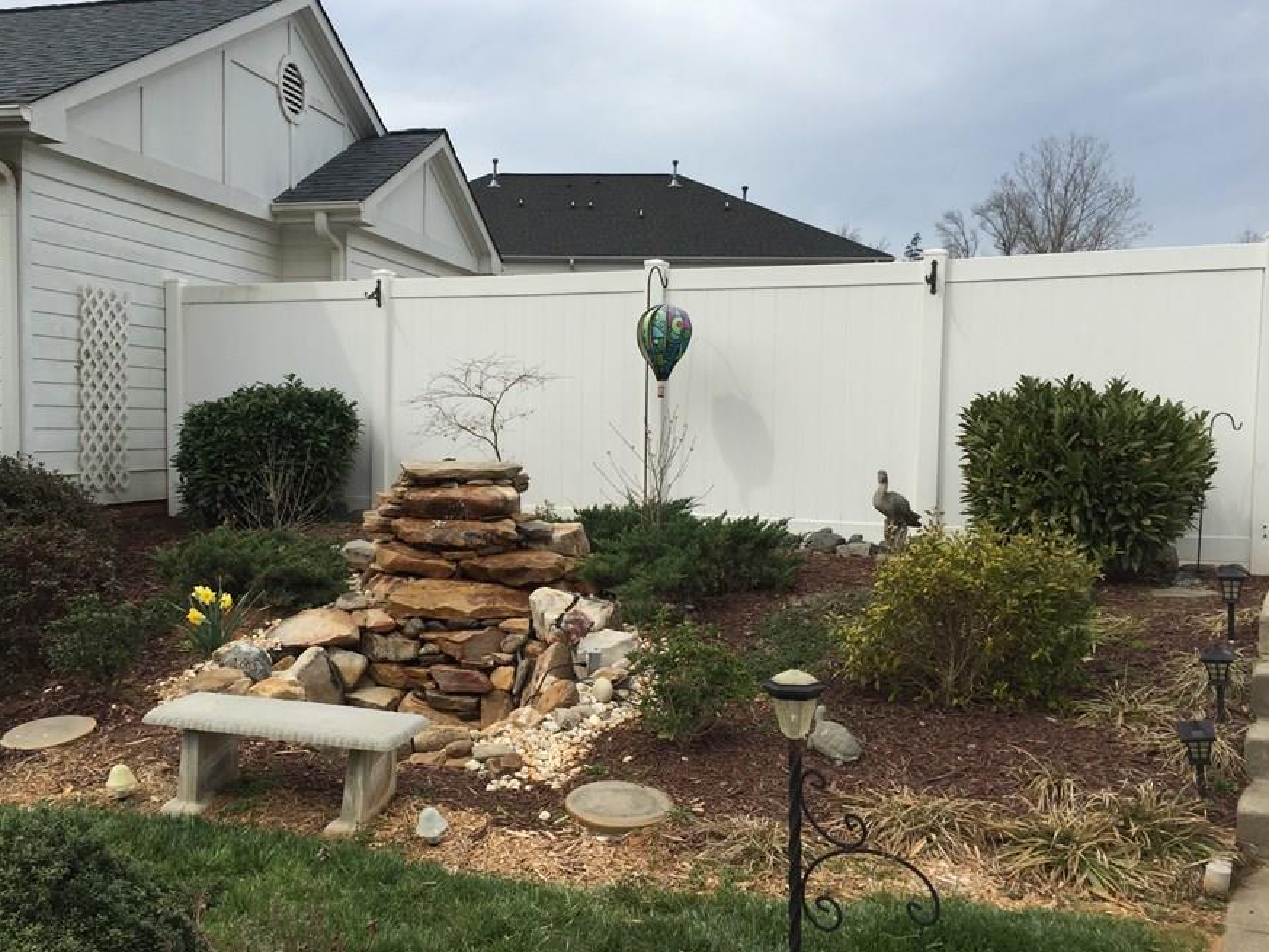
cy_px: 497
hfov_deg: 53.8
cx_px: 551
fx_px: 1247
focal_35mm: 34
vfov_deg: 41.8
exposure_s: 1/1721
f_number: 2.2
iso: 32
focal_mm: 4.15
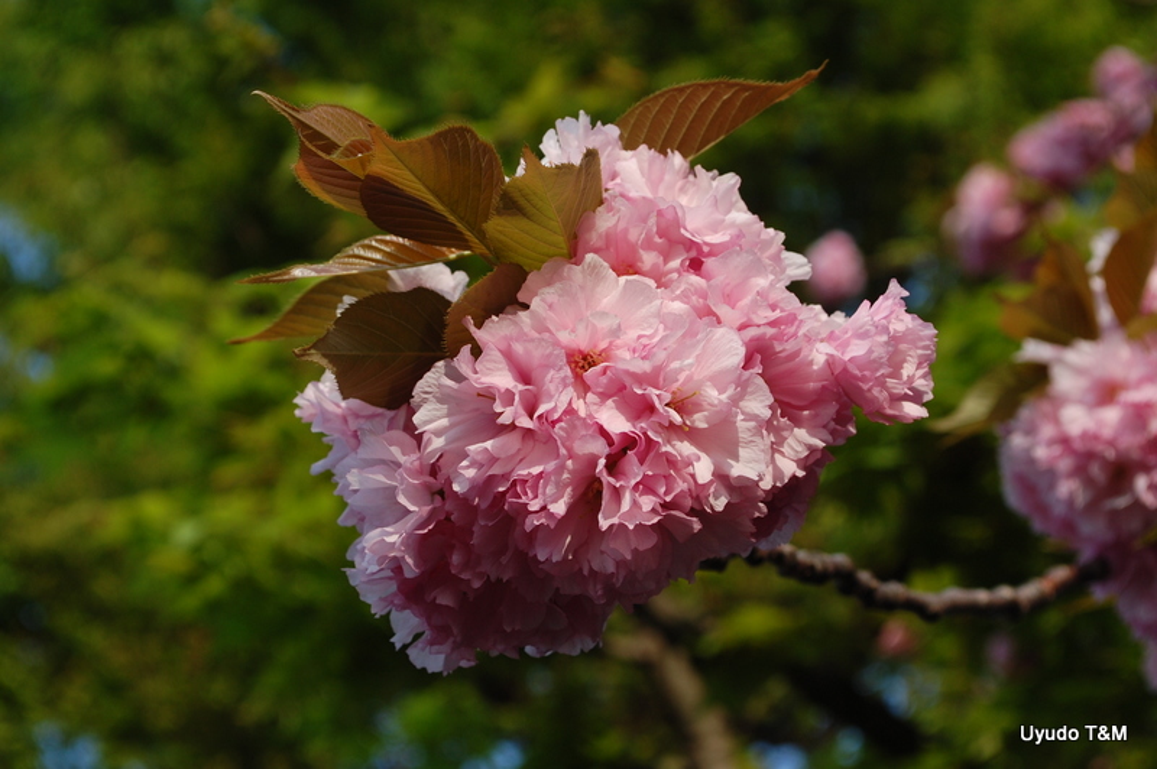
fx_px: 2649
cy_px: 384
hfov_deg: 24.6
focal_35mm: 82
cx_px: 578
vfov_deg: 16.5
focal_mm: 55
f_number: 8
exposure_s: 1/250
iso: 200
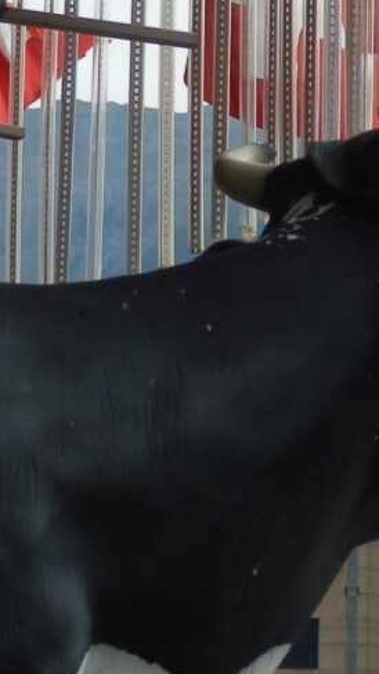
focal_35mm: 174
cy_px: -21
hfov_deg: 7.0
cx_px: 314
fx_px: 3108
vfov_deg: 12.2
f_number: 4.1
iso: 80
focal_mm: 9.8
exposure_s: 1/500
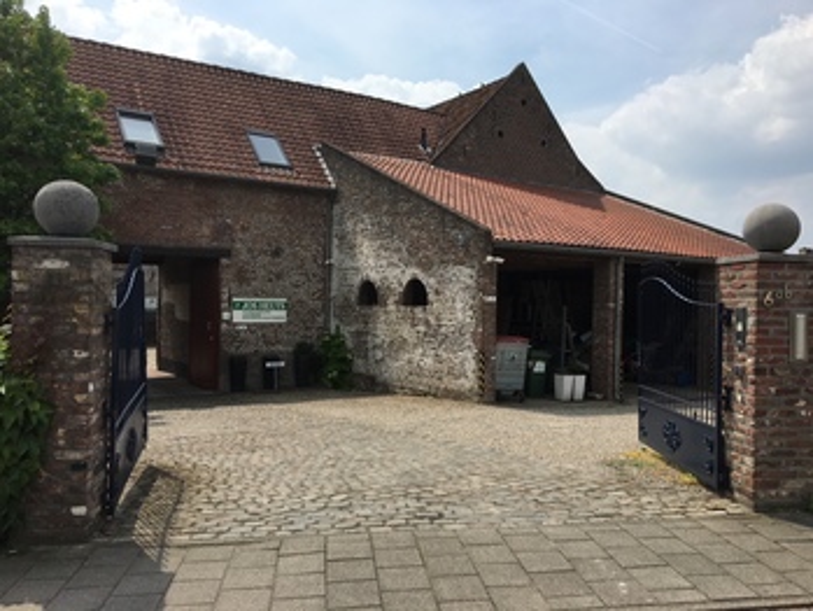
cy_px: 306
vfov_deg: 48.3
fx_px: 681
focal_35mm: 29
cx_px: 406
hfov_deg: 61.6
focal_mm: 4.15
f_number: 2.2
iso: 25
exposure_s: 1/2262
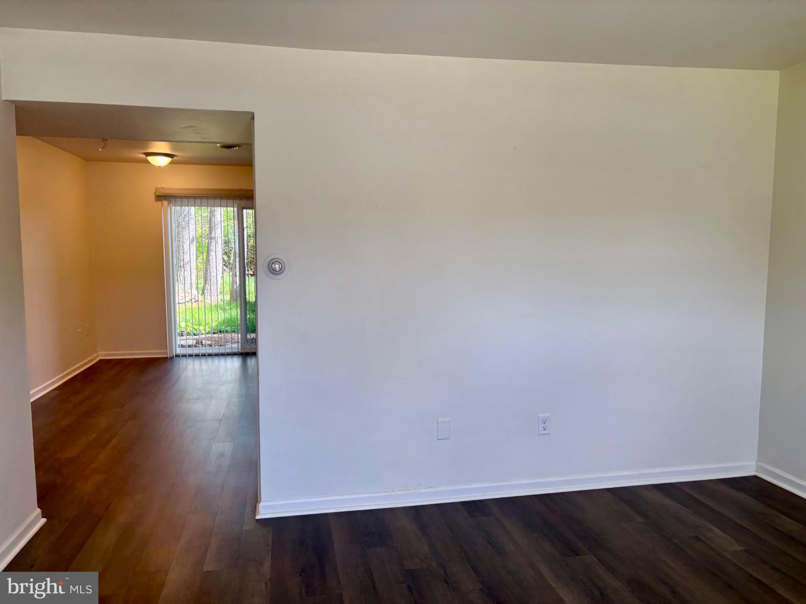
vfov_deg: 53.1
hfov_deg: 67.3
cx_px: 403
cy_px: 302
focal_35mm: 26
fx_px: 605
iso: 80
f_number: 1.6
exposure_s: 1/120
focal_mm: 5.96
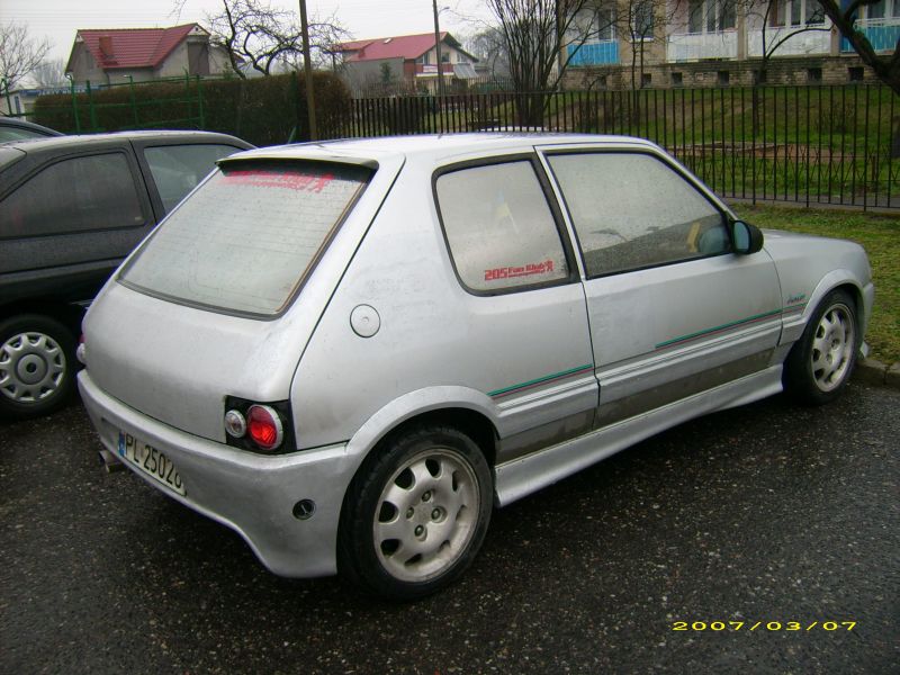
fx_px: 910
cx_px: 450
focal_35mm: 35
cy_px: 338
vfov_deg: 40.7
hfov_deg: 52.6
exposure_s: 1/104
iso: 50
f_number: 2.8
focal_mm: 5.95
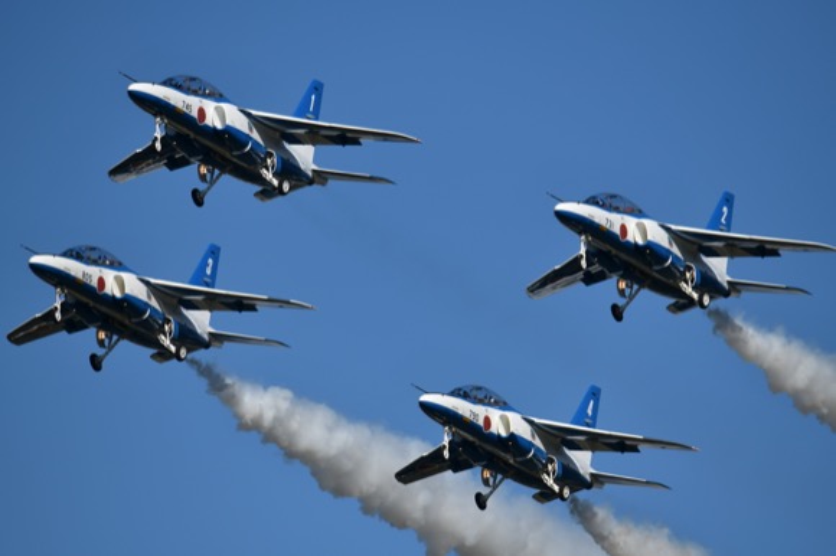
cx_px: 418
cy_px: 278
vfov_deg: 2.3
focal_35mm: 600
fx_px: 13925
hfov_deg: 3.4
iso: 160
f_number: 9
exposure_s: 1/1000
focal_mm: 600
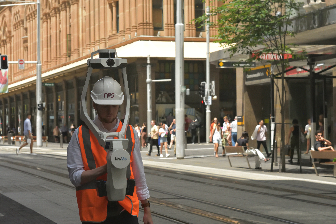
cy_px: 112
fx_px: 980
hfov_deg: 19.5
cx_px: 168
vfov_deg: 13.0
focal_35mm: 105
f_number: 8
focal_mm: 70
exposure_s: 1/1250
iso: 3200
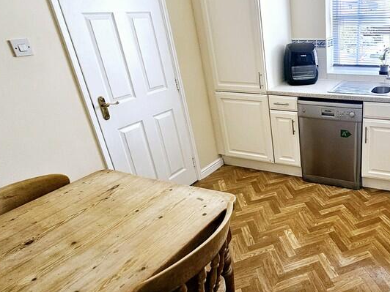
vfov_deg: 54.9
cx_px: 318
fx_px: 282
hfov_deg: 62.8
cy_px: 149
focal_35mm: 25
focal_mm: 2.2
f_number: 2.2
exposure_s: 1/50
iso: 64
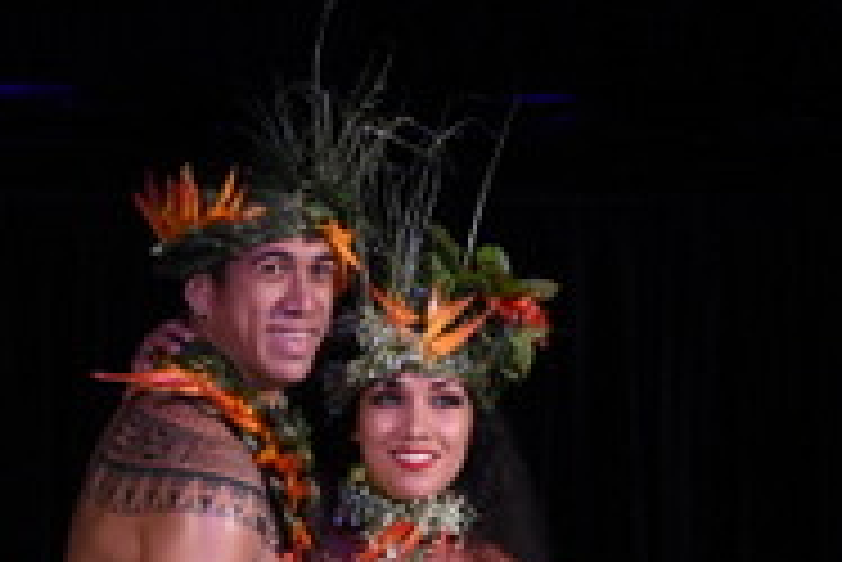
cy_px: 580
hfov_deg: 5.4
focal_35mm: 385
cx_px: 288
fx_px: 9005
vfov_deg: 3.6
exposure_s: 1/250
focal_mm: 75
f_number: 5
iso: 1600
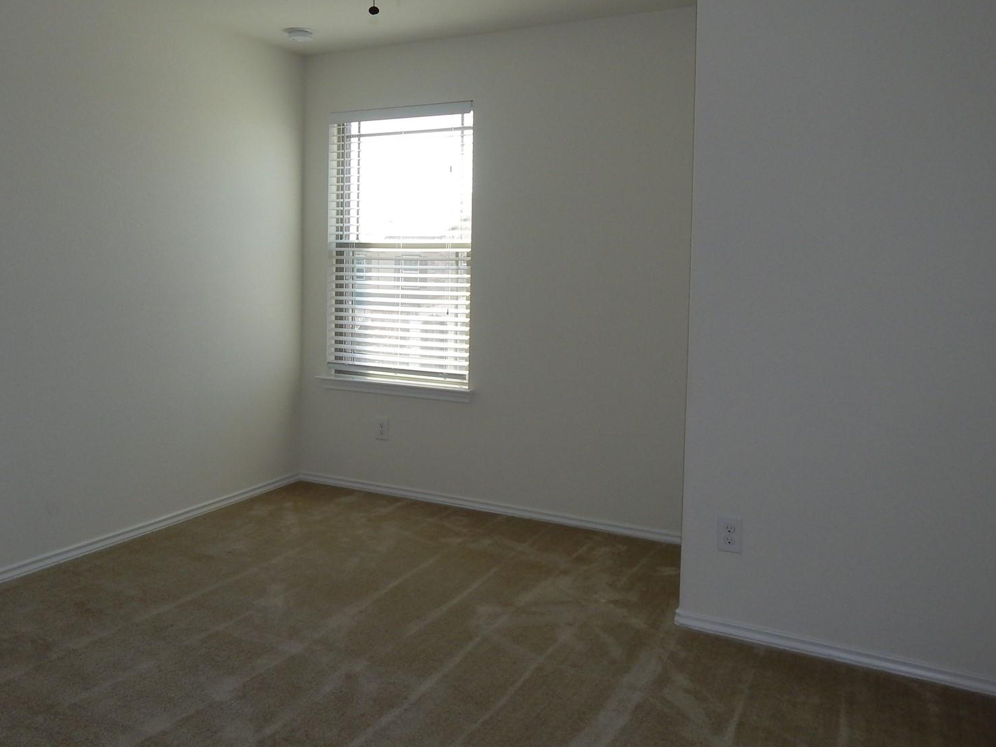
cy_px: 296
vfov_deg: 43.9
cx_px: 362
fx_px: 921
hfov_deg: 56.0
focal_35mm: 32
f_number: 3
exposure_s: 1/200
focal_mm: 4
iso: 125
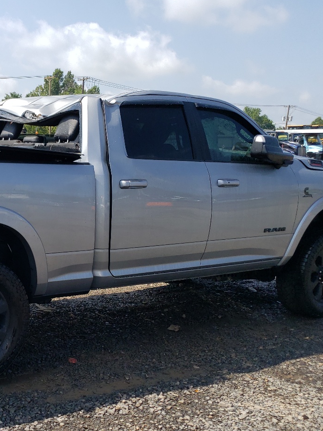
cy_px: 243
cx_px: 21
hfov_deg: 30.5
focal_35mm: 45
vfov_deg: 42.0
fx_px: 560
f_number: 1.5
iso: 50
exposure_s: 1/2500
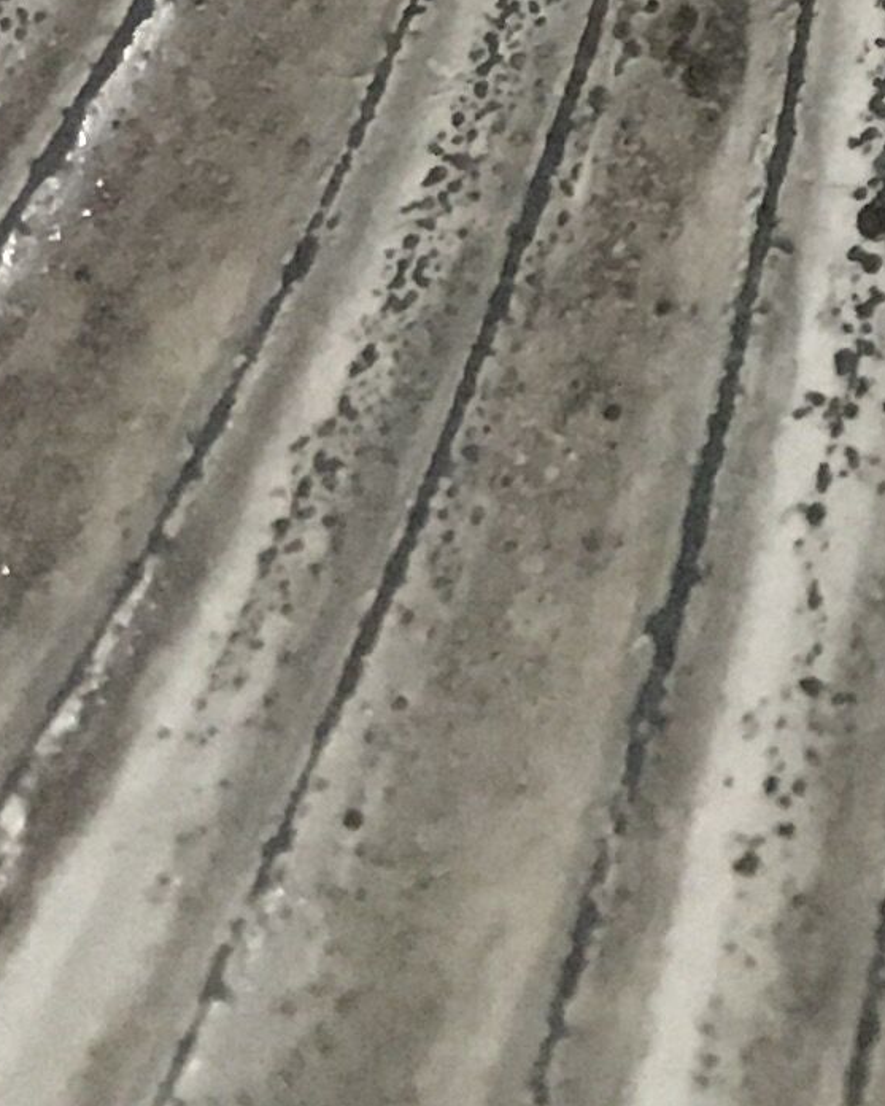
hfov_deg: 8.5
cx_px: 2178
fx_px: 5368
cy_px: -847
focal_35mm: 164
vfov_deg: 11.0
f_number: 2.2
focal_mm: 4.15
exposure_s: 1/17
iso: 250
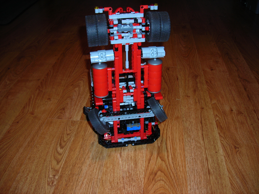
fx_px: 284
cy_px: 97
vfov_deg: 37.7
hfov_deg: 49.0
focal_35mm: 38
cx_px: 130
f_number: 3.2
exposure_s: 1/60.1
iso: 50
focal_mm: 6.3
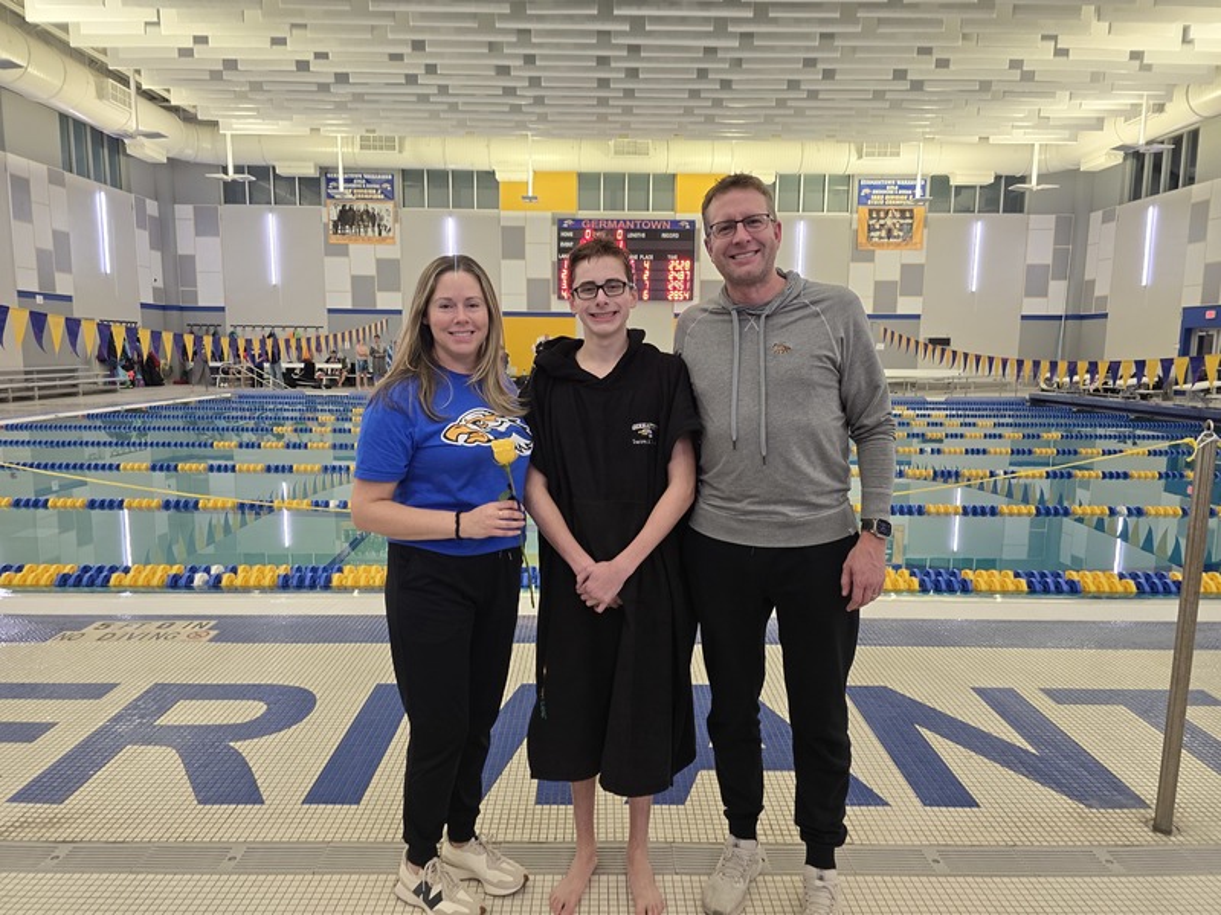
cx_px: 610
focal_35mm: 23
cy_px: 458
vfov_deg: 58.9
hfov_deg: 73.9
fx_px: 811
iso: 125
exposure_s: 1/66
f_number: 1.7
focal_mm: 6.3
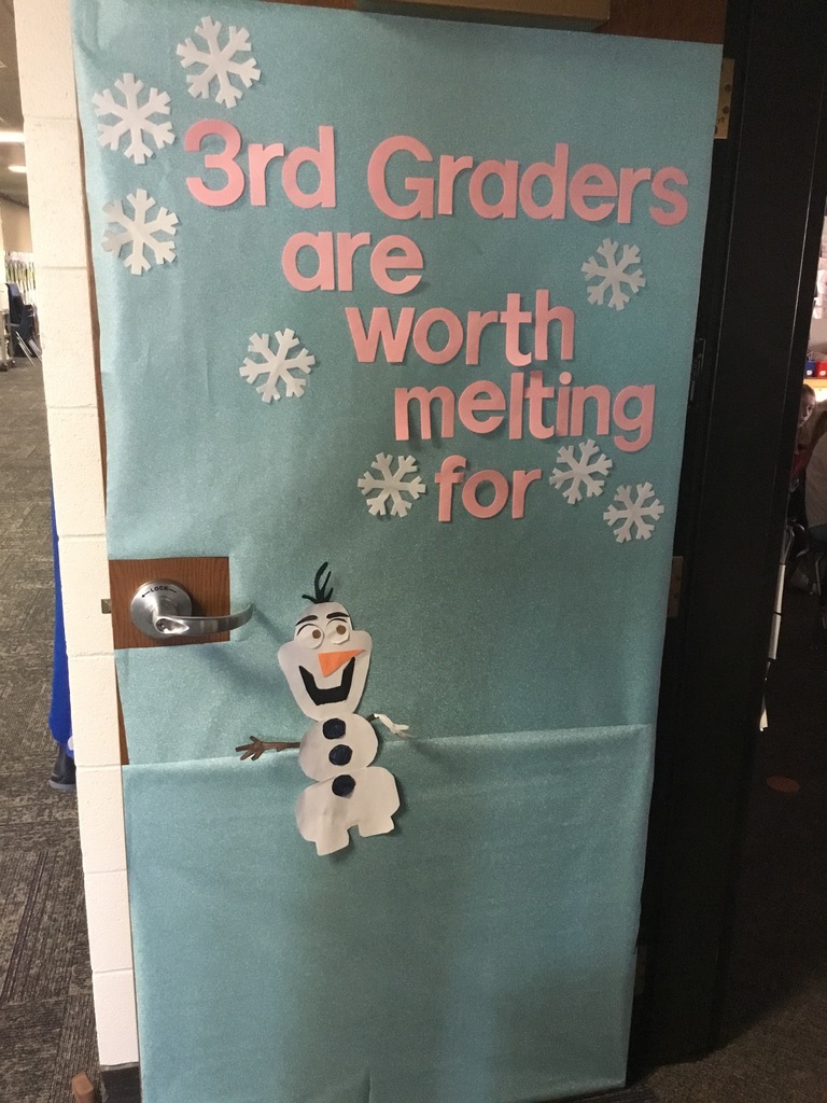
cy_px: 552
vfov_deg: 58.4
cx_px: 414
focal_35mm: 31
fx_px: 987
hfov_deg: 45.4
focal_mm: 3.3
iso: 250
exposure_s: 1/30
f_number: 2.4
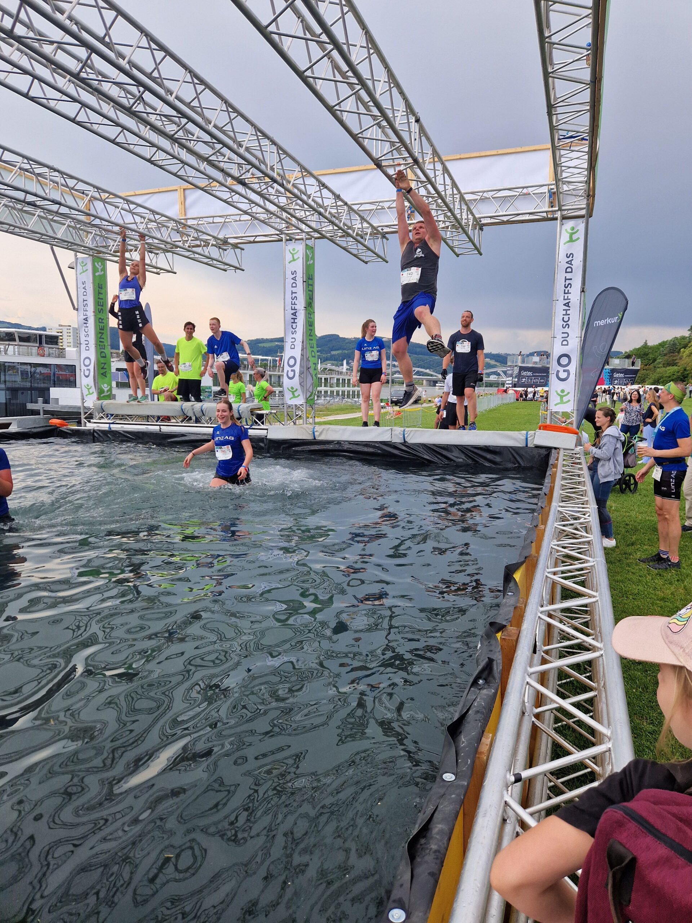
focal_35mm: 23
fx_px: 613
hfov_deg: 58.9
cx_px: 346
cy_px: 462
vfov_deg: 73.9
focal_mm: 5.4
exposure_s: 1/826
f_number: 1.8
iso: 50
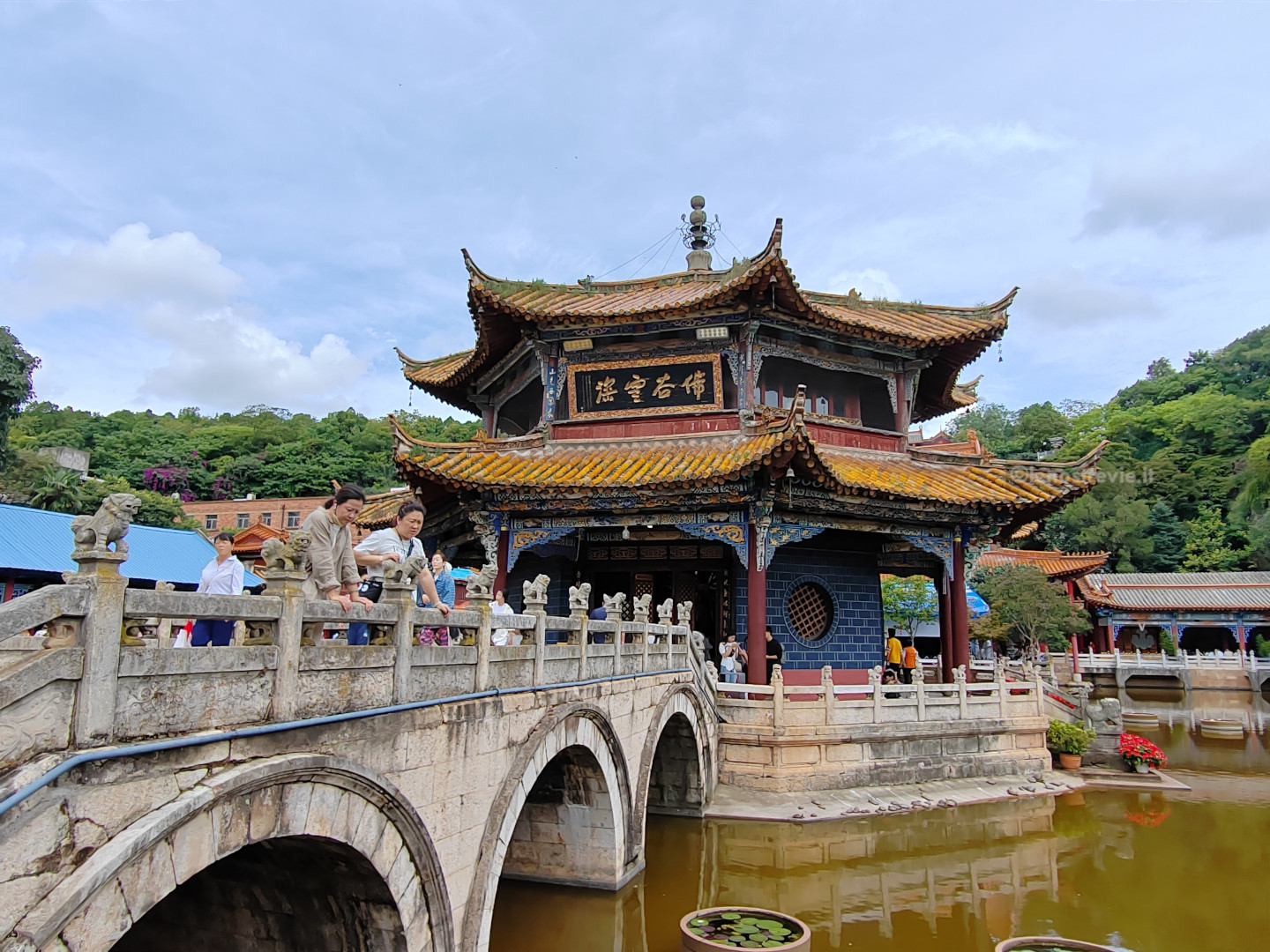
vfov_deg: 53.1
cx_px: 635
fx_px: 954
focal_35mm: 26
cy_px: 476
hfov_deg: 67.3
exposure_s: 1/1200
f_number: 2.2
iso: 100
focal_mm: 2.16
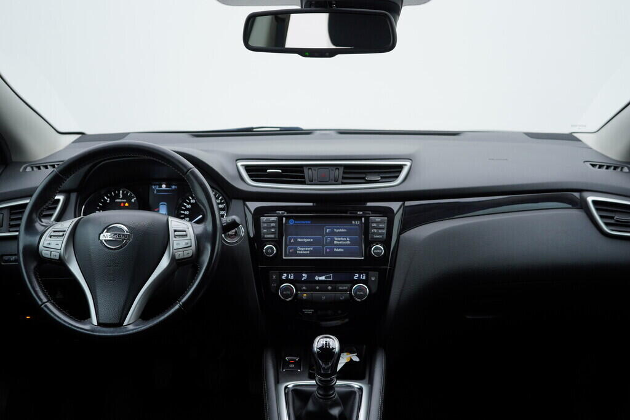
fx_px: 630
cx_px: 315
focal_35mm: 36
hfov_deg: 53.1
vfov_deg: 36.9
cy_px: 210
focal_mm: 24
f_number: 3.5
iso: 125
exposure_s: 1/60
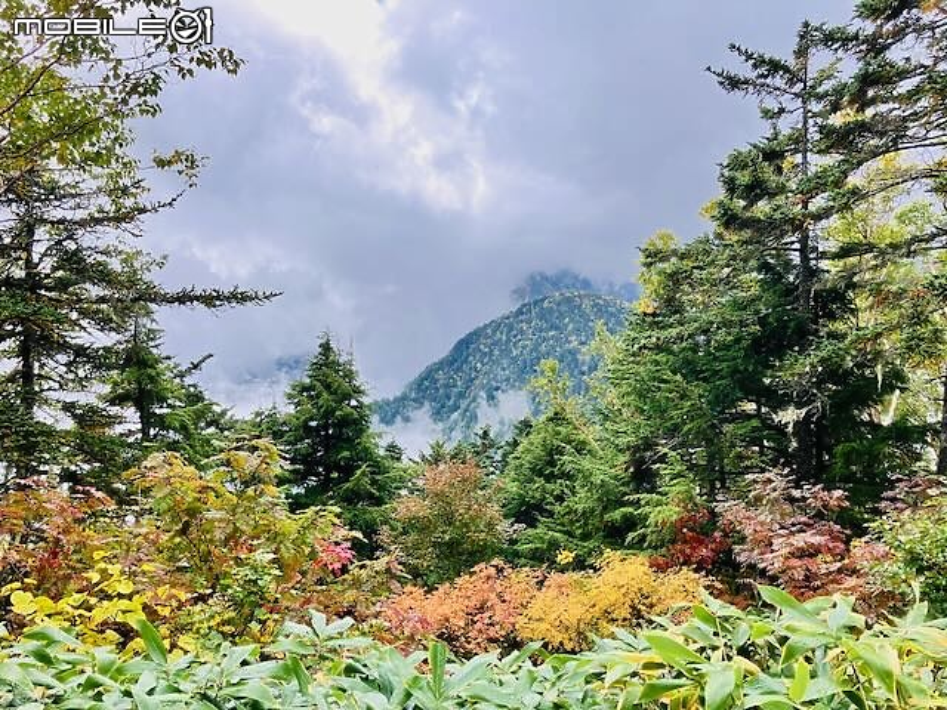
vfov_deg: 49.7
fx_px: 766
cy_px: 355
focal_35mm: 28
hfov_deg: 63.4
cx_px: 474
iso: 32
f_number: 1.8
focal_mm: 3.99
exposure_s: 1/725
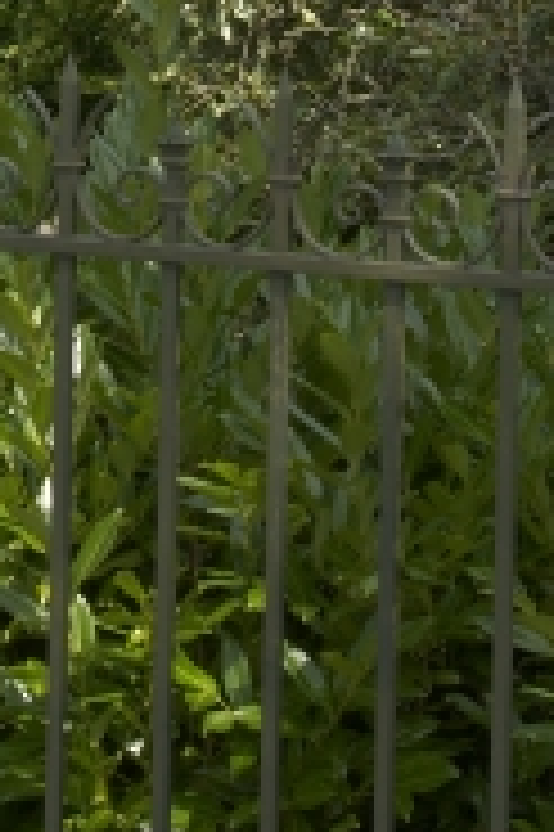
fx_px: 3362
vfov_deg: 13.7
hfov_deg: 9.4
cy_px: -180
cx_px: 27
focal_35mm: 145
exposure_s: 1/100
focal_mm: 35
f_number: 8
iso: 100
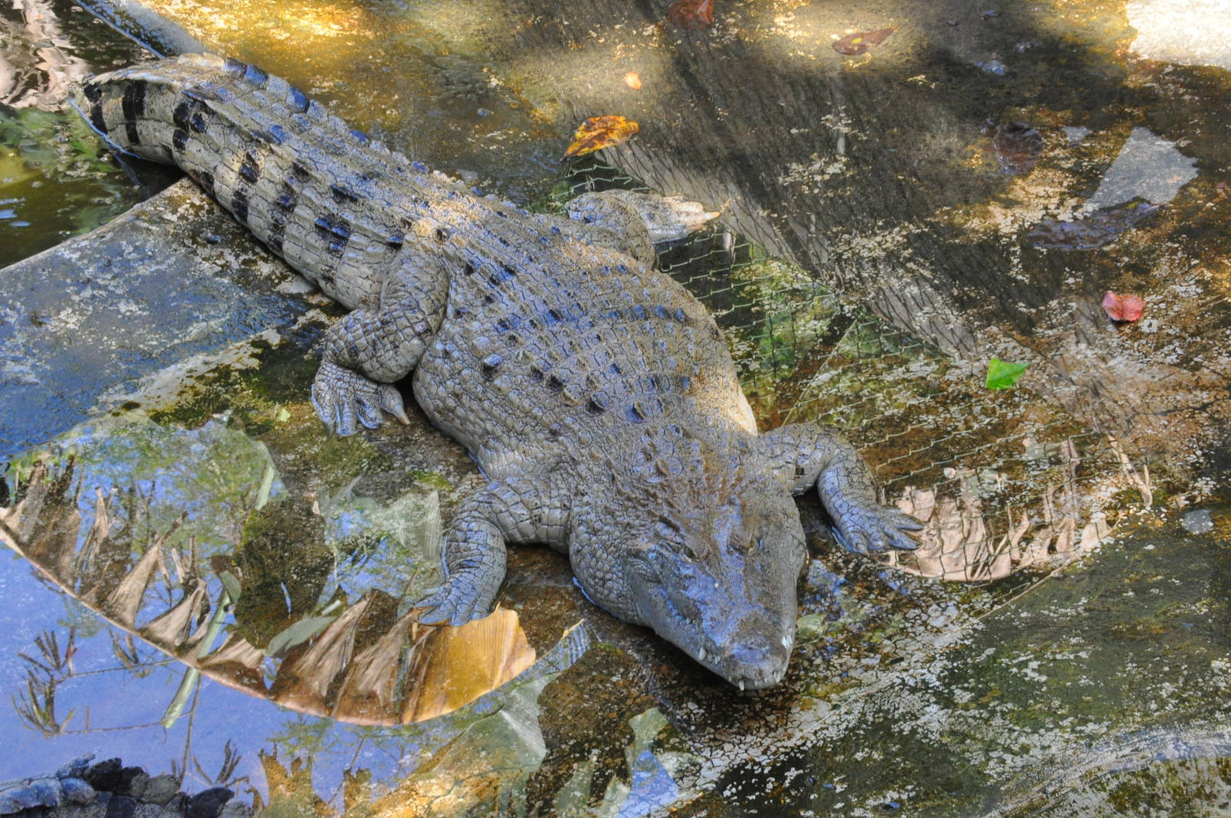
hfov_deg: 16.7
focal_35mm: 123
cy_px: 409
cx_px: 616
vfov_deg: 11.1
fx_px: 4201
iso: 1000
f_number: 20
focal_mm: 82
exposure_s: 1/30
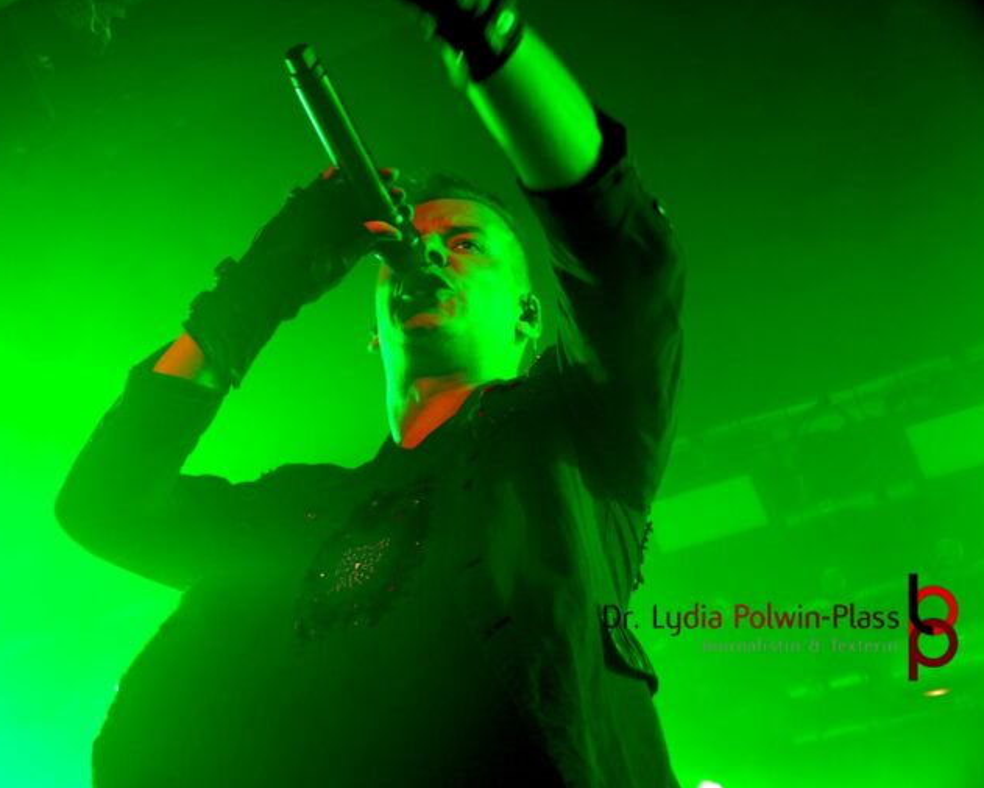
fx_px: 1648
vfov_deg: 26.9
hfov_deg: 33.2
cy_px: 392
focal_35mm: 57
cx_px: 404
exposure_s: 1/60
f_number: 4
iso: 1000
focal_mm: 33
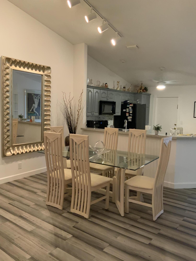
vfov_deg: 61.7
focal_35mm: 29
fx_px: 219
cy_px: 130
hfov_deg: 48.2
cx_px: 98
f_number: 1.8
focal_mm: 3
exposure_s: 1/60
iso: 250
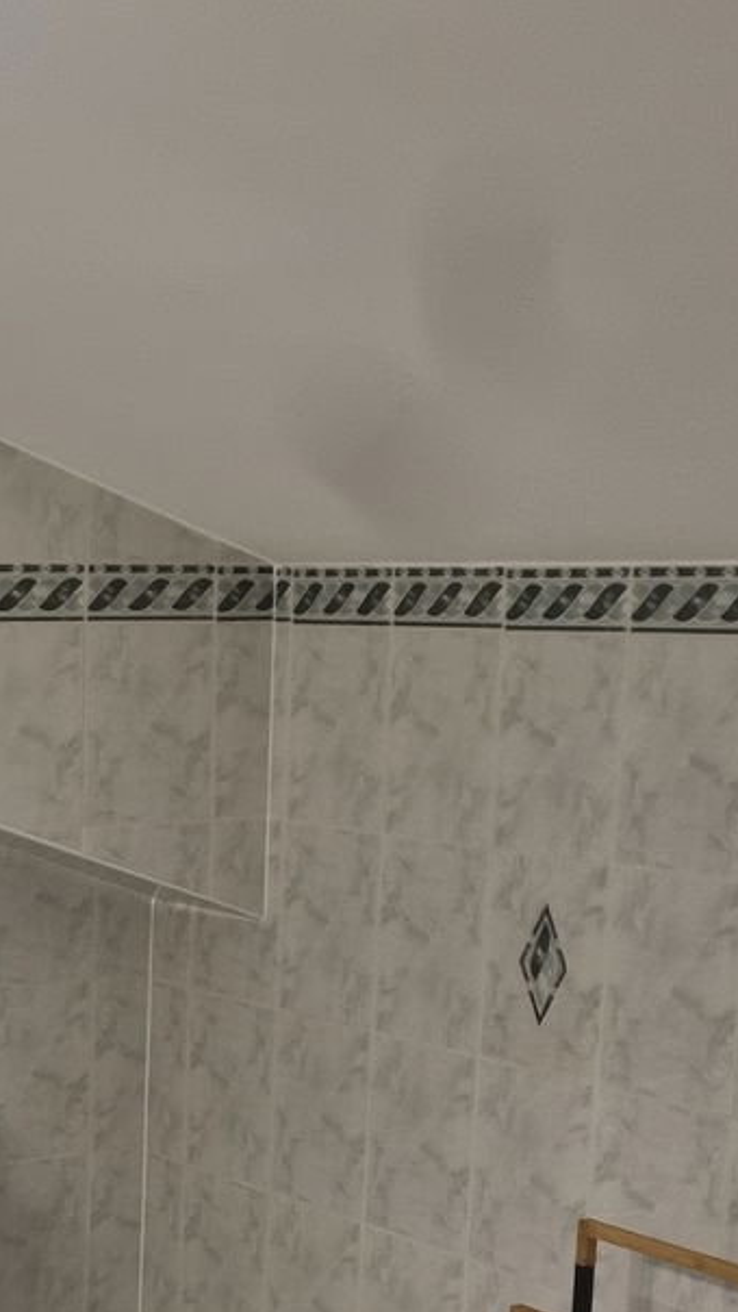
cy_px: 1147
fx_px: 2608
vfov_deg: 27.3
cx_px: -109
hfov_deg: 15.6
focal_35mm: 75
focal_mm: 5.4
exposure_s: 1/100
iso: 200
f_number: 1.8
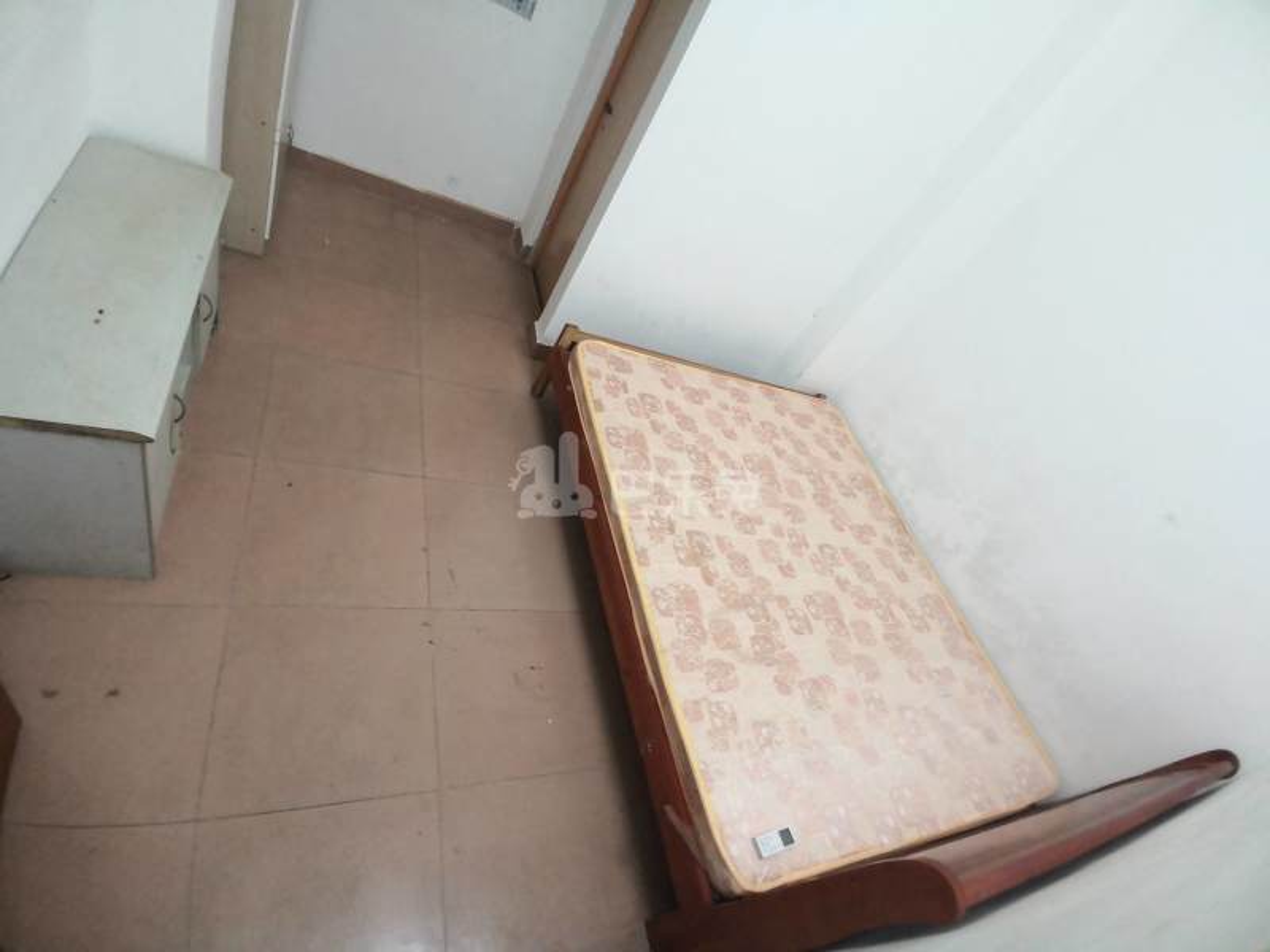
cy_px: 476
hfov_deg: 91.0
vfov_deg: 74.7
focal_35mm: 17
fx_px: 624
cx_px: 635
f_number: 2.2
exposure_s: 1/20
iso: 500
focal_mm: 2.26
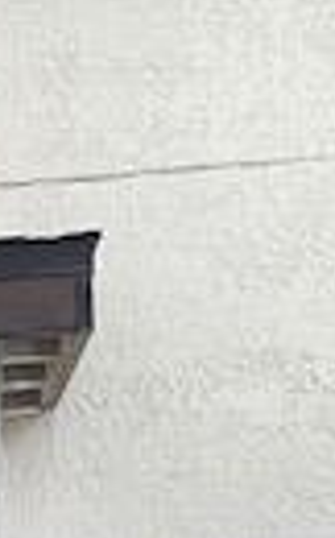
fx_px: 1991
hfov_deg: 8.8
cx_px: -455
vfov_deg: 12.7
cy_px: 1188
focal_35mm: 136
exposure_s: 1/335
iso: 25
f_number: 1.8
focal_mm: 4.25
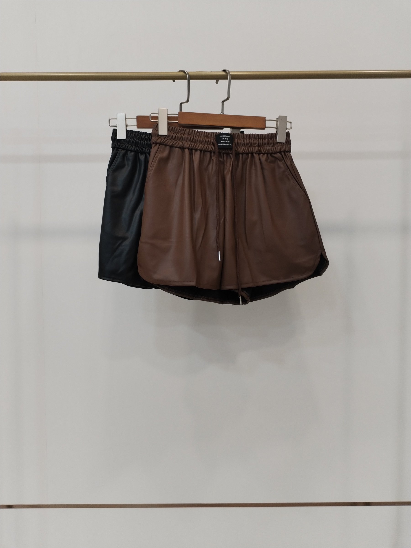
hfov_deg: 48.2
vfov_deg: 61.7
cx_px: 206
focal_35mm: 29
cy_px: 274
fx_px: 459
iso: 269
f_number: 1.8
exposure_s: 1/60
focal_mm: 4.75
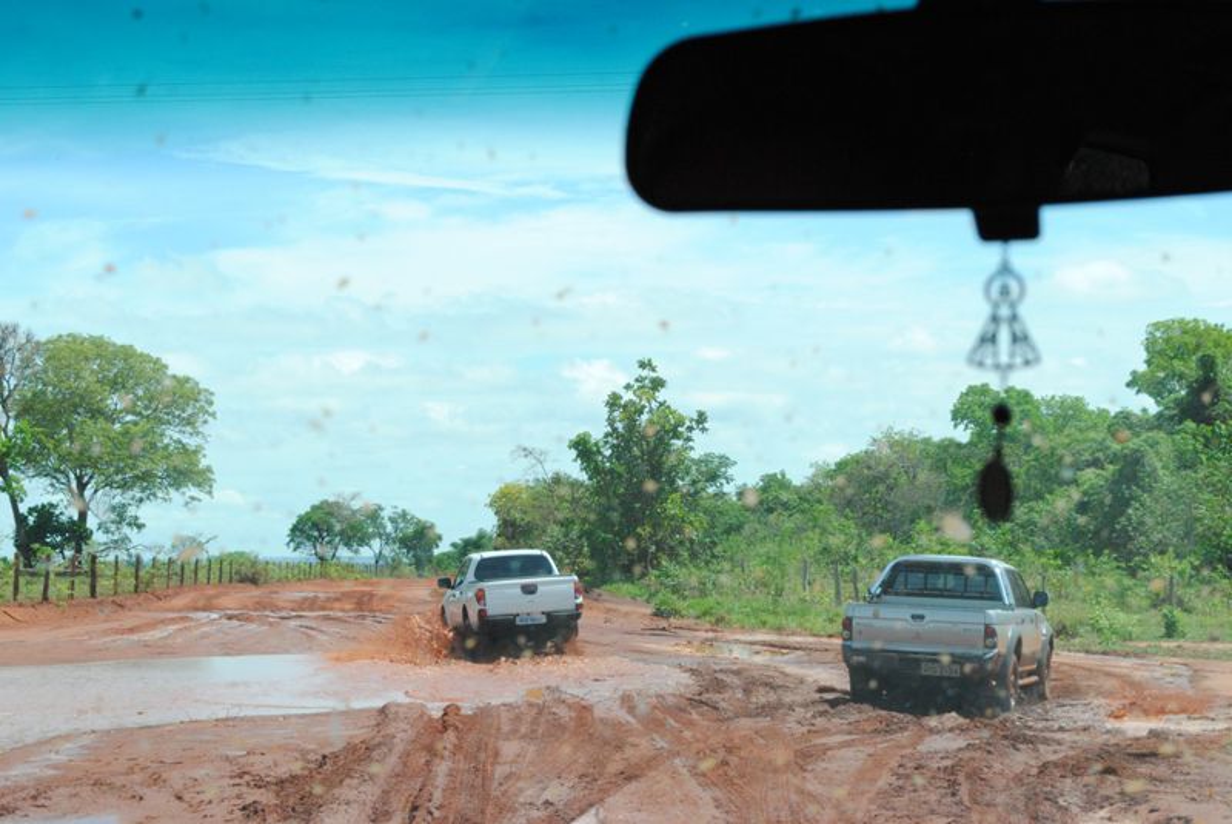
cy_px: 412
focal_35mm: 82
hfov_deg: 24.6
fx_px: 2826
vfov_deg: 16.6
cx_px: 616
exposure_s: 1/500
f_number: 11
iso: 800
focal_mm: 55
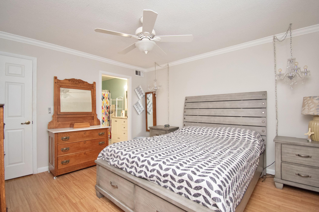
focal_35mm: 15
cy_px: 106
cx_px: 160
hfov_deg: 100.4
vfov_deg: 77.3
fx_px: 133
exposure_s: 1/60
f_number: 4.5
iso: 1800
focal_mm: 10
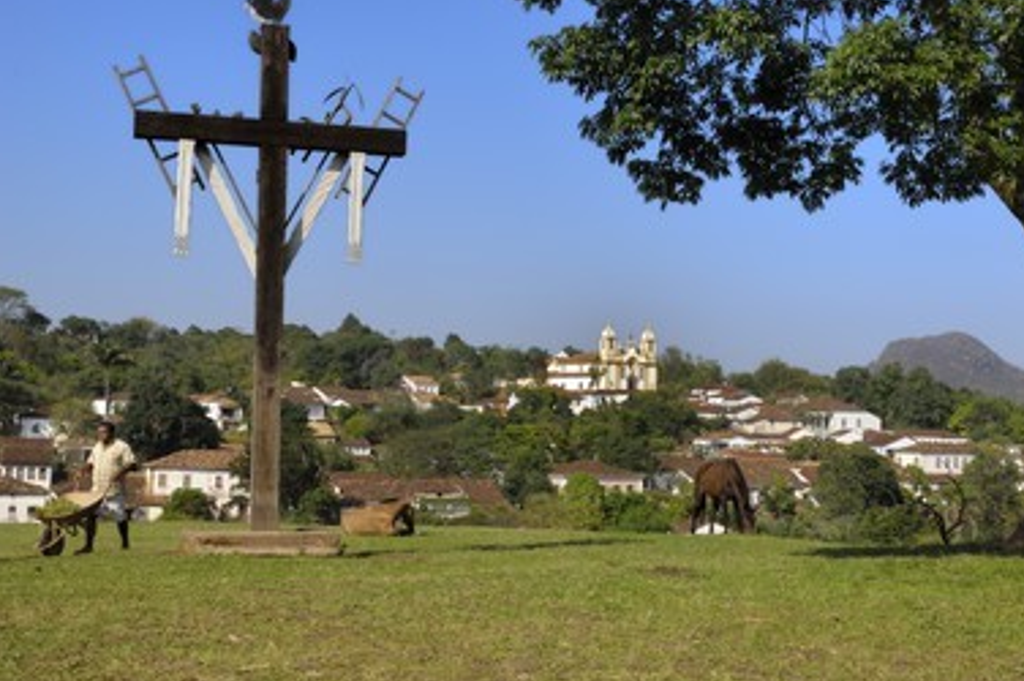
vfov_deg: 28.6
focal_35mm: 47
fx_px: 1336
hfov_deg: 41.9
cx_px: 565
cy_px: 327
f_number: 10
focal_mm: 28
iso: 100
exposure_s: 1/125
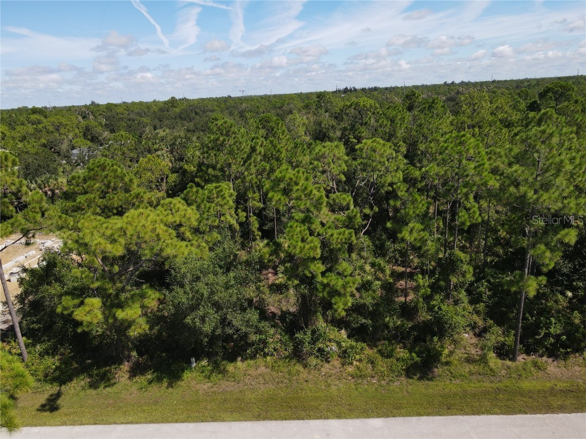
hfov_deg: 71.6
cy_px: 220
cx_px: 293
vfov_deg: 56.8
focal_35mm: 24
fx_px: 406
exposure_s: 1/640
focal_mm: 4.5
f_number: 2.8
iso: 100
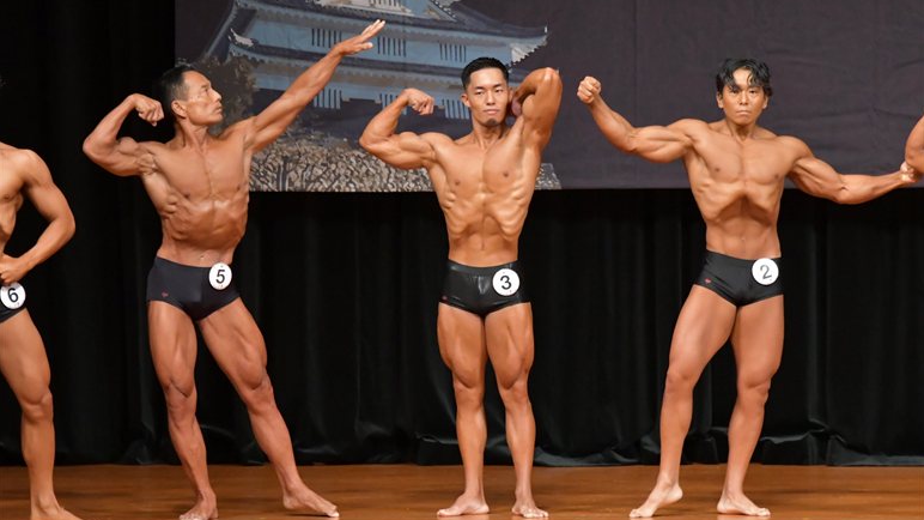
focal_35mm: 268
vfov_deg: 4.5
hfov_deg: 8.1
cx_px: 463
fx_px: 6565
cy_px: 280
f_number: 5.6
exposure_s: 1/400
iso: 6400
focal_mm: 170
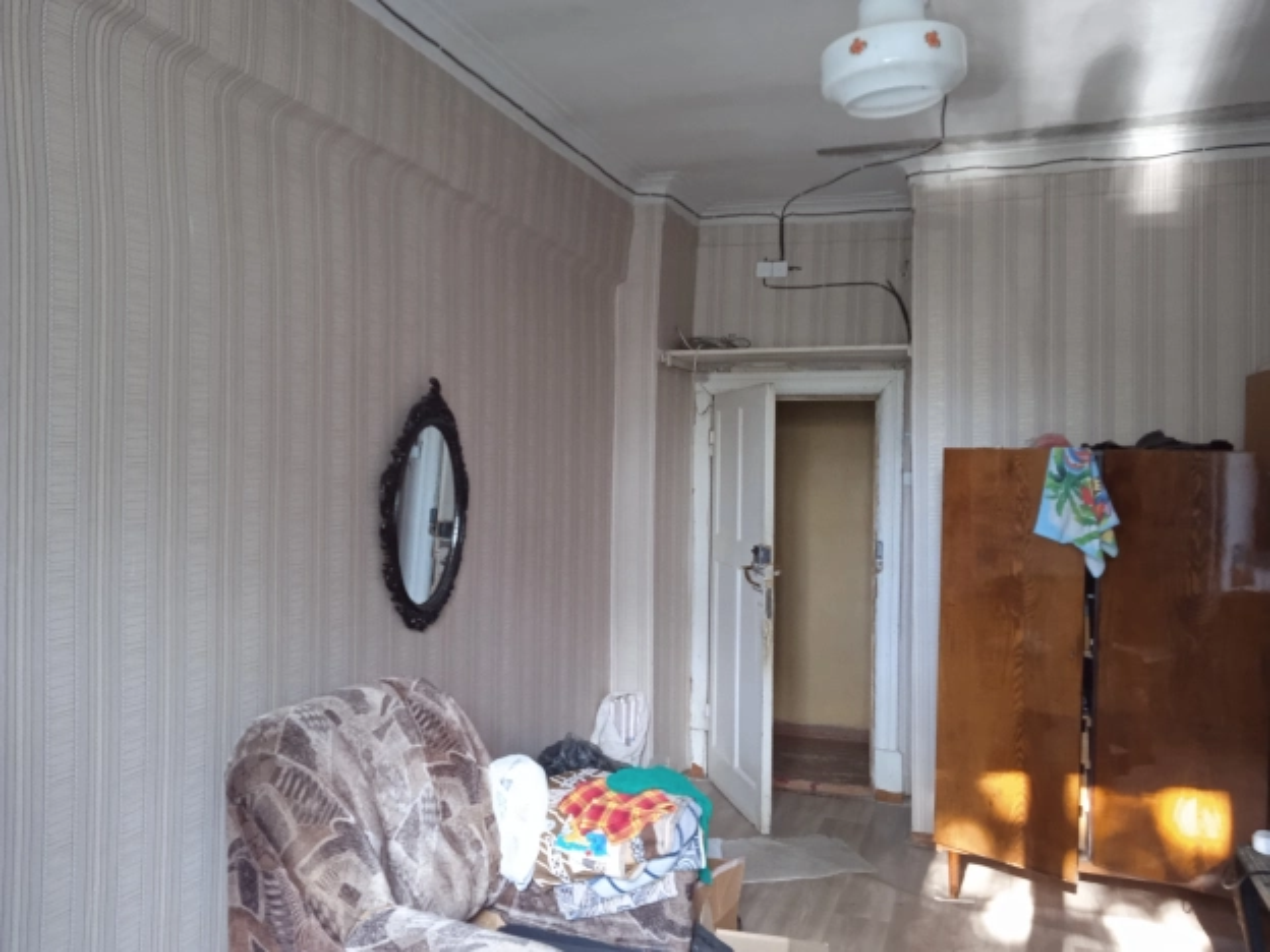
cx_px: 635
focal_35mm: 28
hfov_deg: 63.4
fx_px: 1027
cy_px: 476
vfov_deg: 49.7
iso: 473
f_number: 2.2
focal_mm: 3.43
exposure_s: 1/25
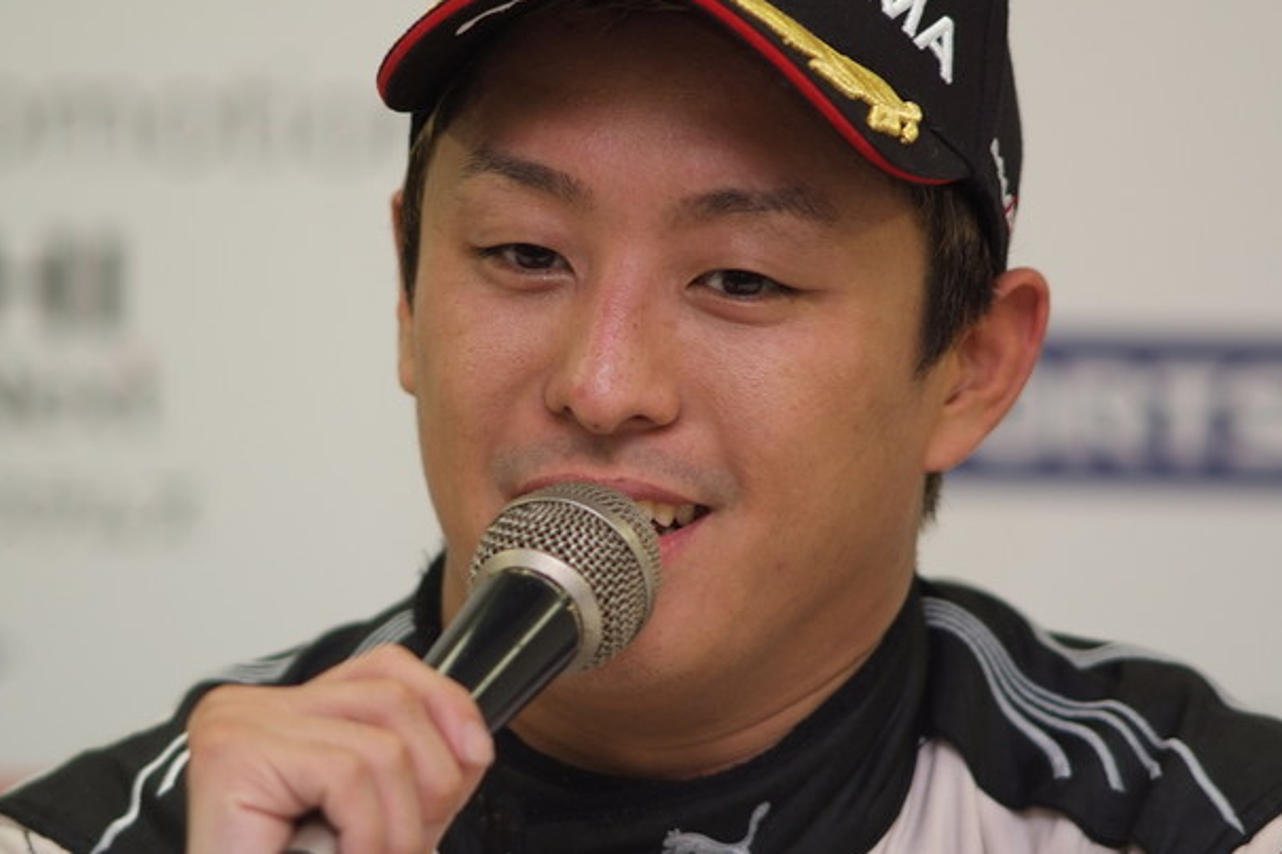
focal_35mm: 321
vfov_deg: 4.3
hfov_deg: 6.4
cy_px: 374
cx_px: 611
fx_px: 11430
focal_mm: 180
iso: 400
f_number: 2.8
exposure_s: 1/125
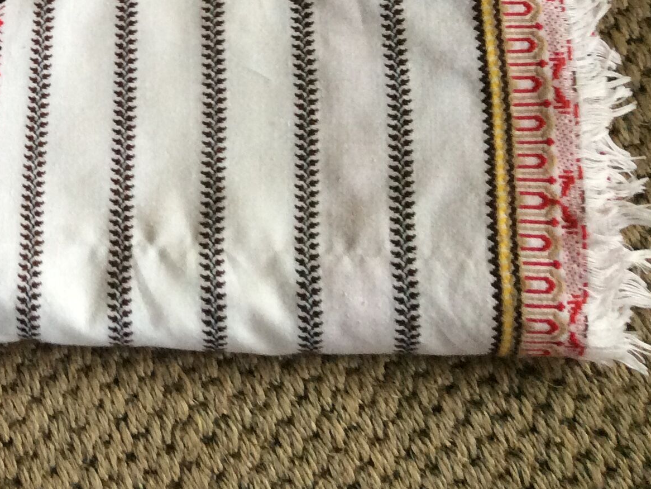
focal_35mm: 71
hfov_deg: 25.7
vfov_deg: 19.9
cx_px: -30
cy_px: -32
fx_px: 1336
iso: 125
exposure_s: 1/25
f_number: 2.4
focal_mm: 3.3
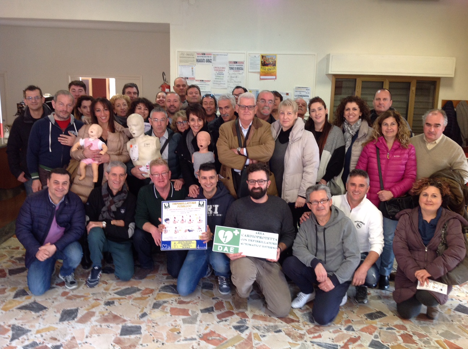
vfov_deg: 40.6
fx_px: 472
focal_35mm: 35
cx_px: 234
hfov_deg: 52.7
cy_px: 174
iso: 80
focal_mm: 4.28
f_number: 2.4
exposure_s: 1/15
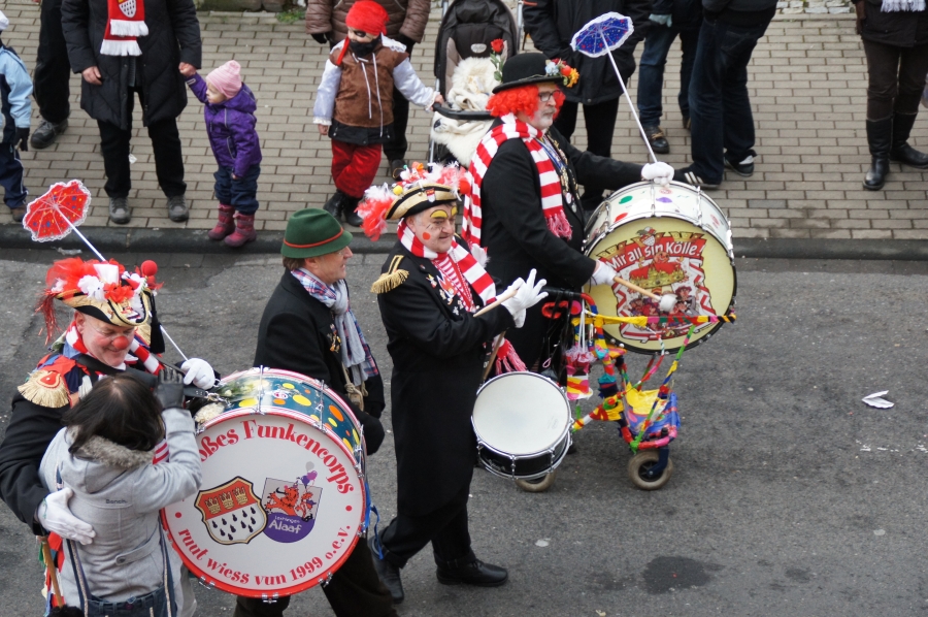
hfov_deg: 19.5
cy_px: 308
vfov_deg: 13.0
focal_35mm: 105
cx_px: 464
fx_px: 2704
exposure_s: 1/125
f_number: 5
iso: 1000
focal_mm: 70
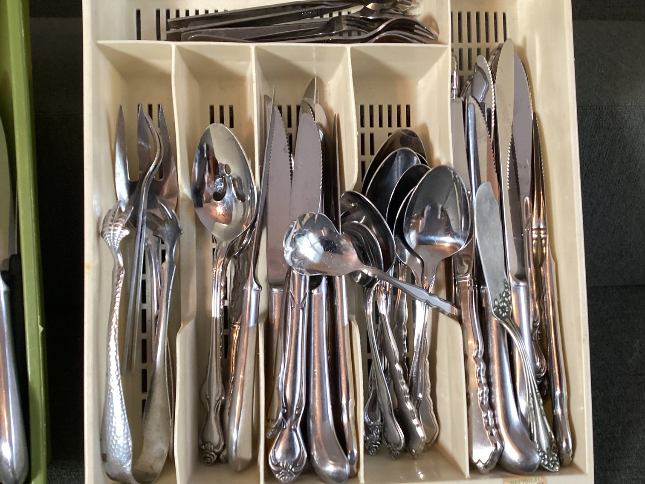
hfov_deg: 58.3
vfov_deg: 45.4
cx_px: 322
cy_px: 242
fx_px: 578
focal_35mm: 31
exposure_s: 1/50
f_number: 2.4
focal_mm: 3.3
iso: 200
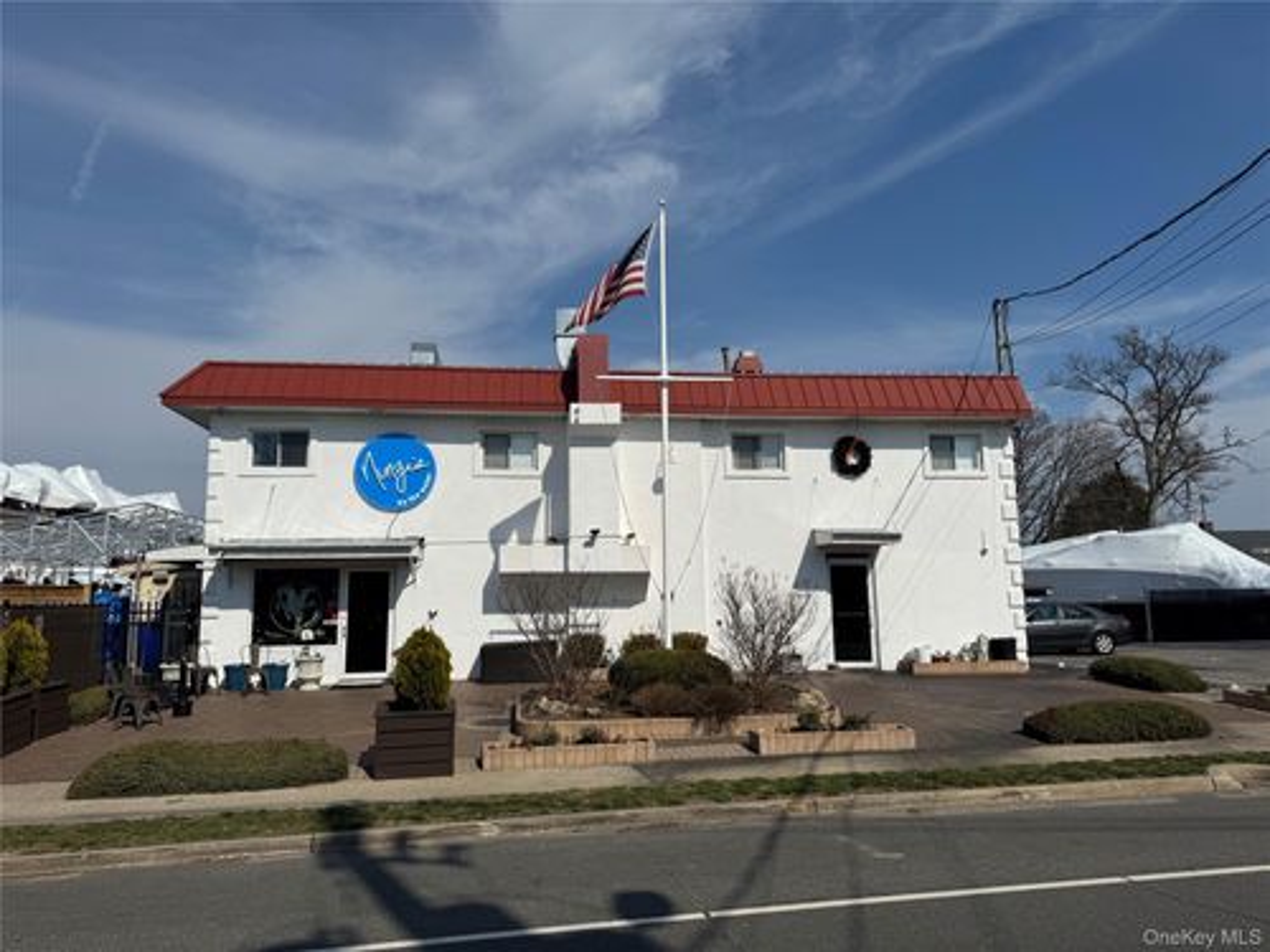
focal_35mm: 24
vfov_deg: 56.8
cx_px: 635
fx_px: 881
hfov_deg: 71.6
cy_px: 476
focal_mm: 6.76
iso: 64
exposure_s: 1/12346
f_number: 1.78
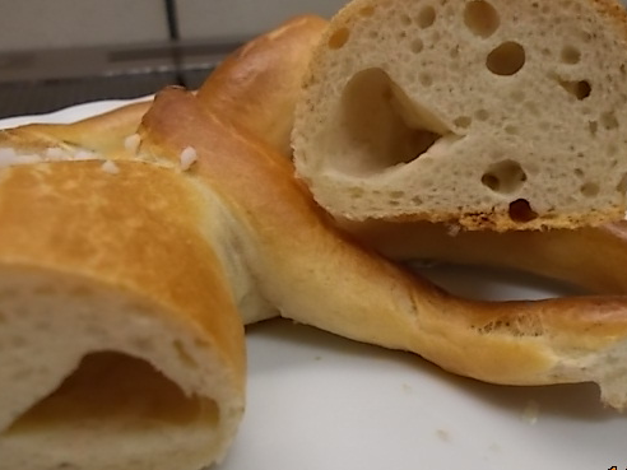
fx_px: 706
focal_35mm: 39
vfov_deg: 36.8
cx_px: 380
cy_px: 245
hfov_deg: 47.6
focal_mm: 5.3
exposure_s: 1/13
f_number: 3.4
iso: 200
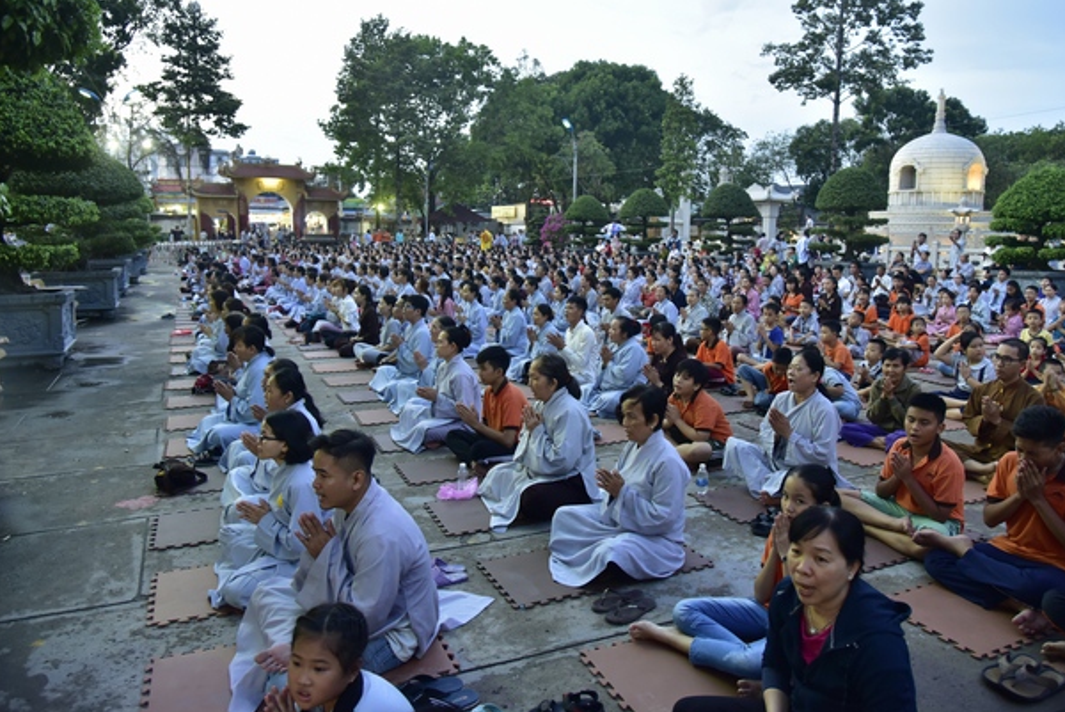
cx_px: 568
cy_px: 339
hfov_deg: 69.3
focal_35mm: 26
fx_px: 770
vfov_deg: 49.6
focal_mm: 24
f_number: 4
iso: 1000
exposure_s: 1/20
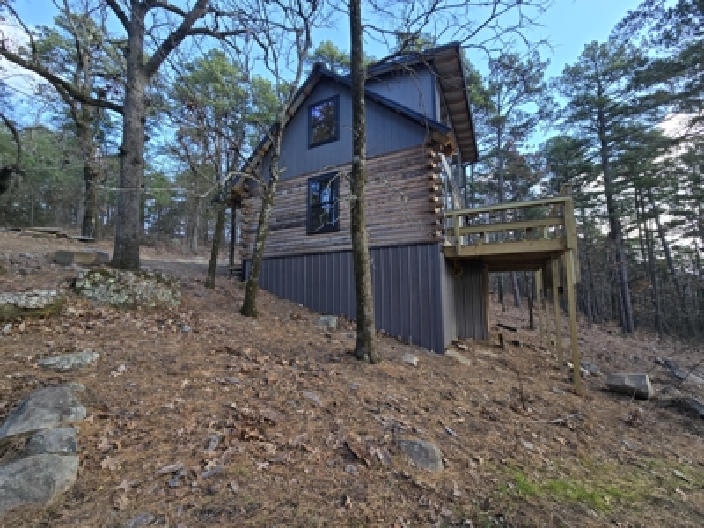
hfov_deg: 106.2
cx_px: 352
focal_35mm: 13
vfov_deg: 89.9
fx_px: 264
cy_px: 264
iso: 50
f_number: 2.2
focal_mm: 2.2
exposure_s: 1/248
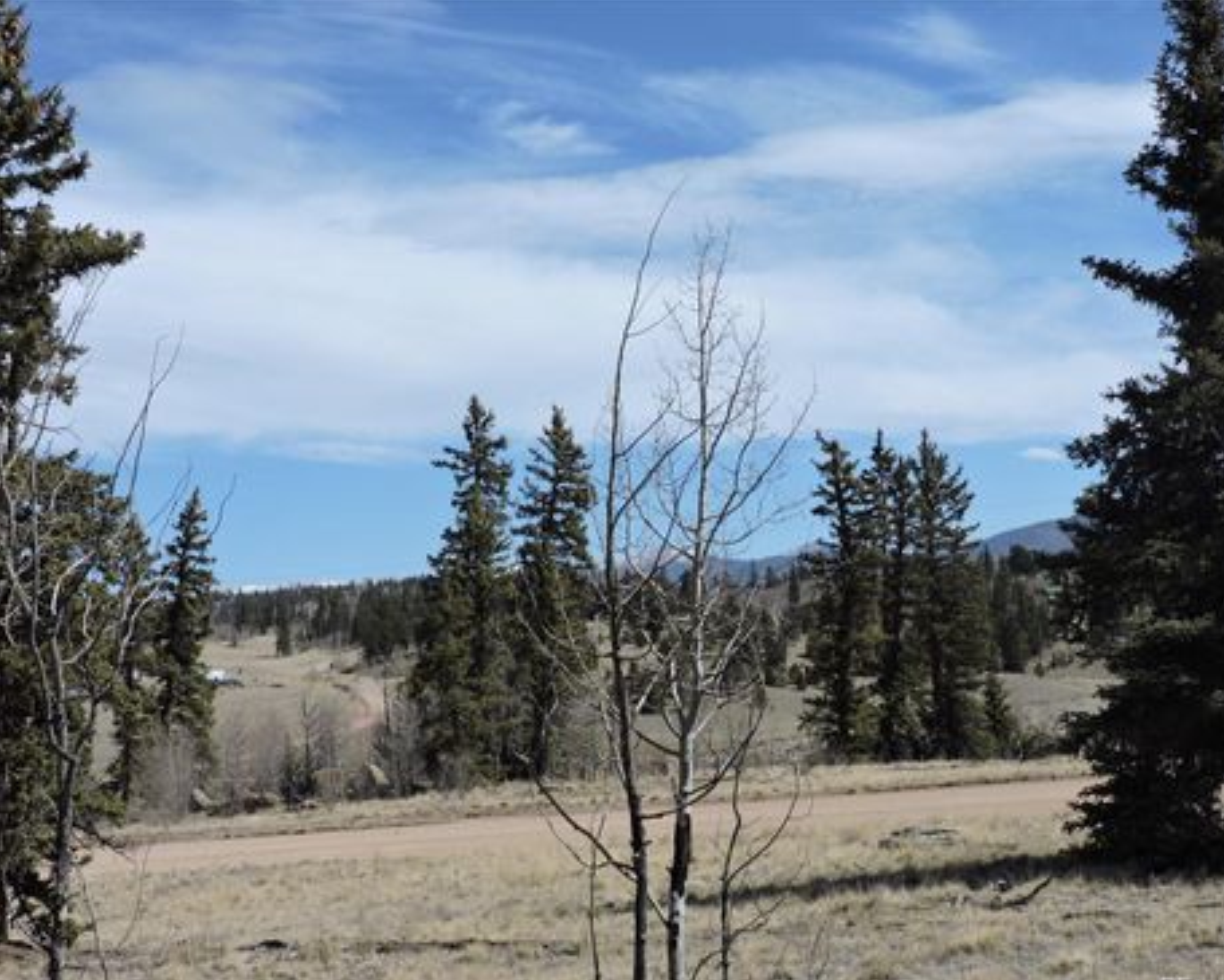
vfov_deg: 32.8
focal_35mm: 46
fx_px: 1667
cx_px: 625
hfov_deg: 40.3
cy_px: 501
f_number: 3.4
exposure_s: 1/1250
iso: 100
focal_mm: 7.7
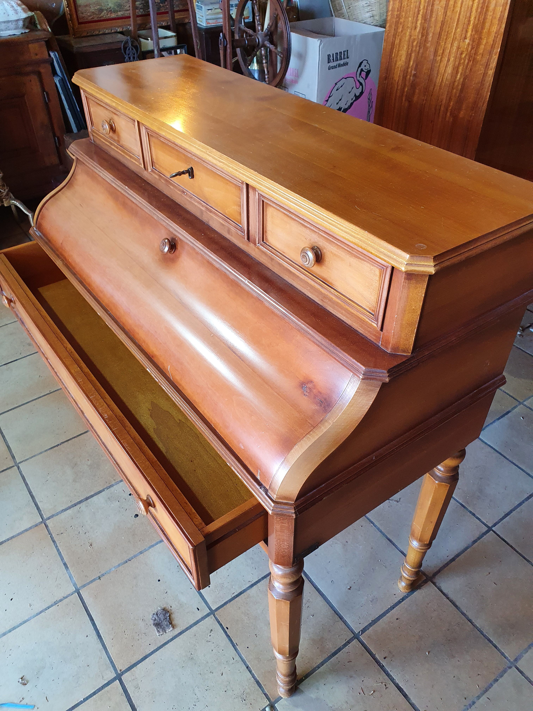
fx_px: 534
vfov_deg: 67.3
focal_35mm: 26
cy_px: 356
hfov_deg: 53.1
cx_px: 266
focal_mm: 4.32
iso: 250
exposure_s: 1/50
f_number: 2.4
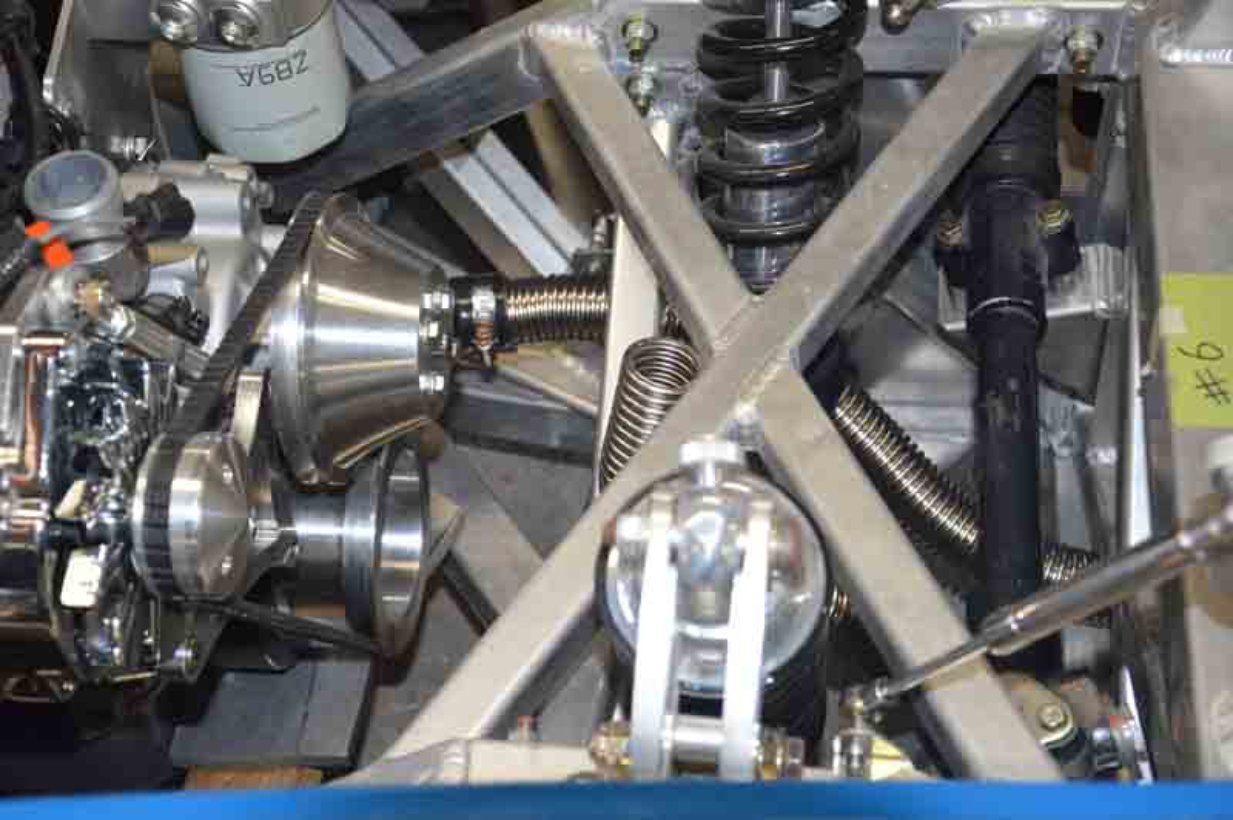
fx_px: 1951
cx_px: 616
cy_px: 410
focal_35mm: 57
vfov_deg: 23.7
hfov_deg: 35.1
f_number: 4.5
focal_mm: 38
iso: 1100
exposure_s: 1/60
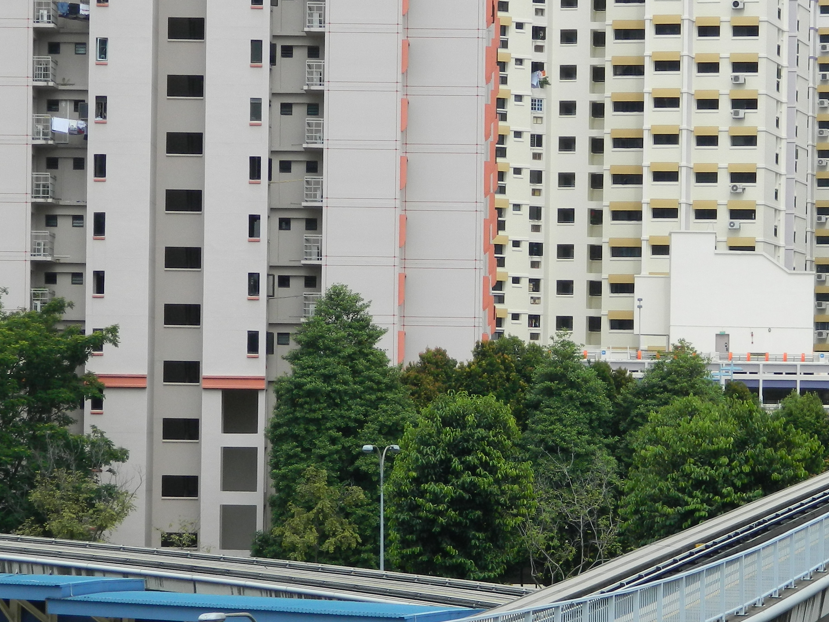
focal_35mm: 186
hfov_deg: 10.6
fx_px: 4454
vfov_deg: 8.0
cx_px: 520
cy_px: 478
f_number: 4.5
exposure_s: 1/400
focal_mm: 18.6
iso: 80
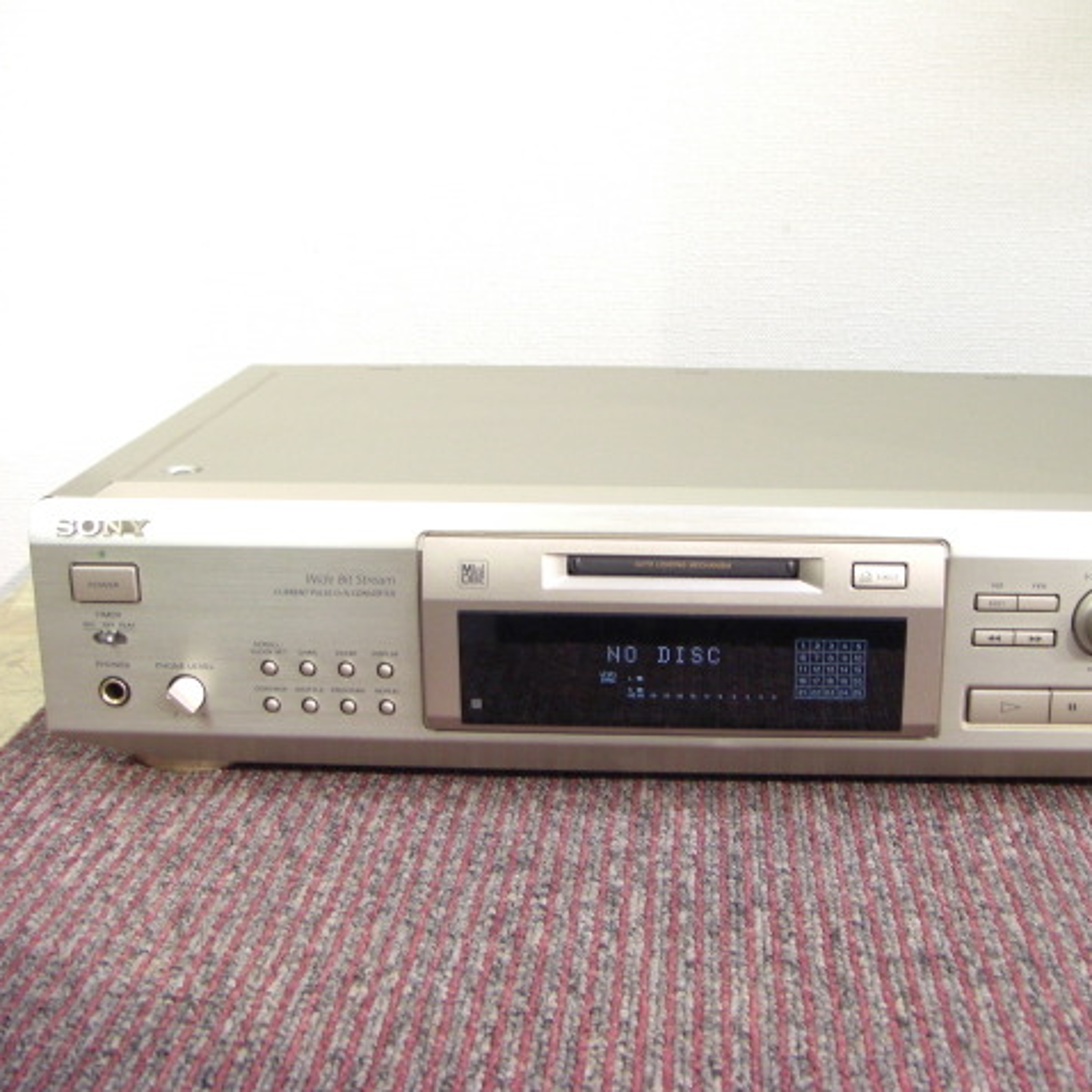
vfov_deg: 37.6
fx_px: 1606
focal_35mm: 45
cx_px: 667
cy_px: 546
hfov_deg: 37.4
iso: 200
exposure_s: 1/20
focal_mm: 6.3
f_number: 3.4
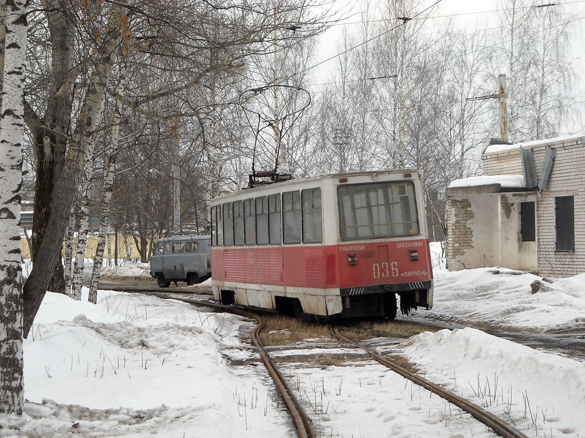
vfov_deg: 14.1
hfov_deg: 18.7
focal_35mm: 105
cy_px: 219
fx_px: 1774
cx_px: 292
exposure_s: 1/250
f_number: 4.7
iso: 200
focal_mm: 17.1
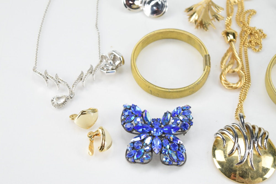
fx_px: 633
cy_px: 92
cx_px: 138
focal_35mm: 82
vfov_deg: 16.6
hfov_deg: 24.6
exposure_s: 1/100
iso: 800
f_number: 5.6
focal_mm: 55
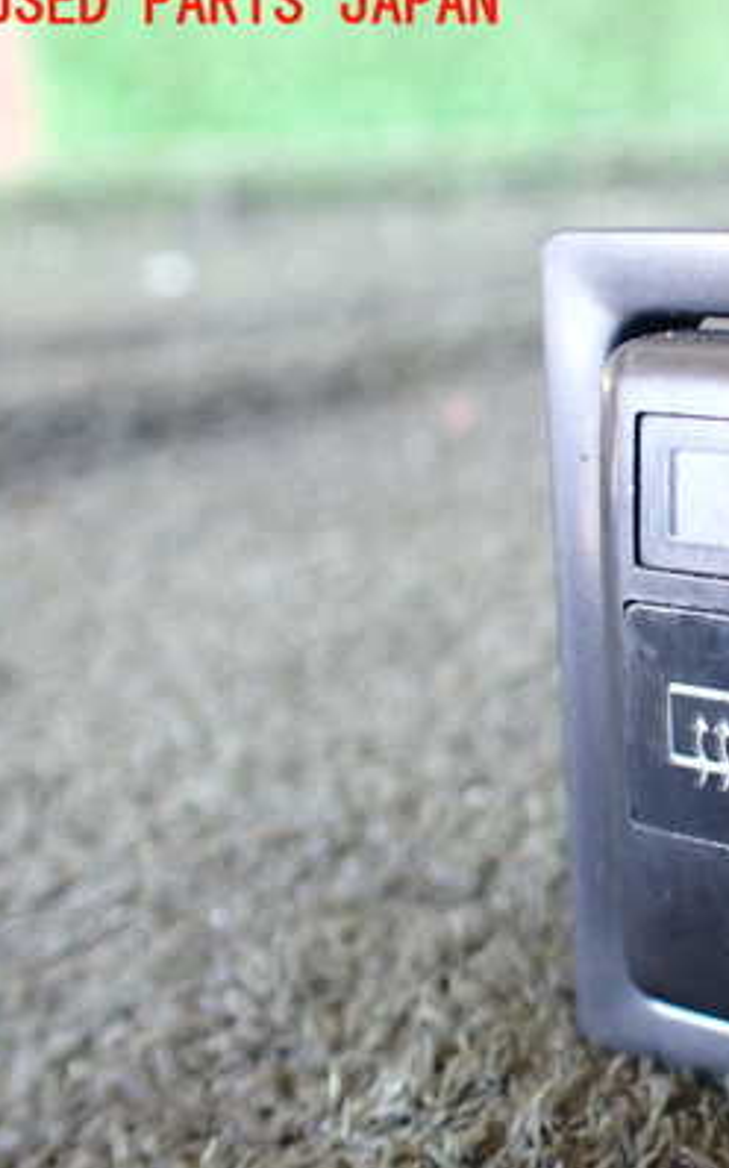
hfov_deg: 24.6
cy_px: 630
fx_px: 1526
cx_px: 847
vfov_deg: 41.8
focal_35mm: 48
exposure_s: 1/40
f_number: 2.3
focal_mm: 5.4
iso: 800
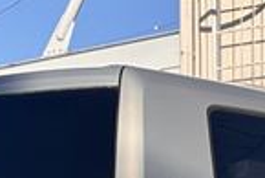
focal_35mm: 239
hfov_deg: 8.5
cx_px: 298
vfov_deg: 5.6
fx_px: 1761
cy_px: 396
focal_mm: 5.96
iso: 40
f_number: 1.6
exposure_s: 1/2933
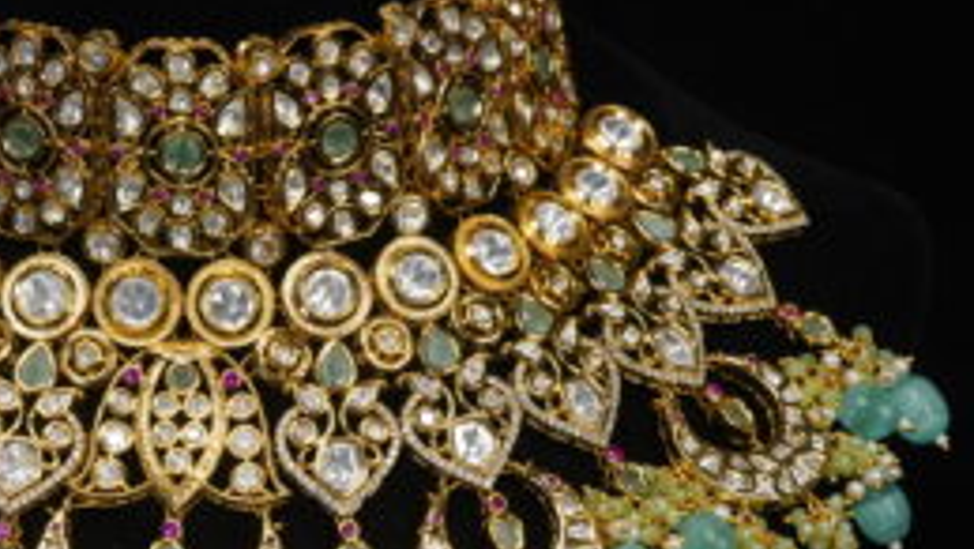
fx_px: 2093
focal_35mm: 81
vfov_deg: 14.9
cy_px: 363
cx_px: 233
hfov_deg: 25.8
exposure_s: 1/160
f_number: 13
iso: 4000
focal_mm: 50
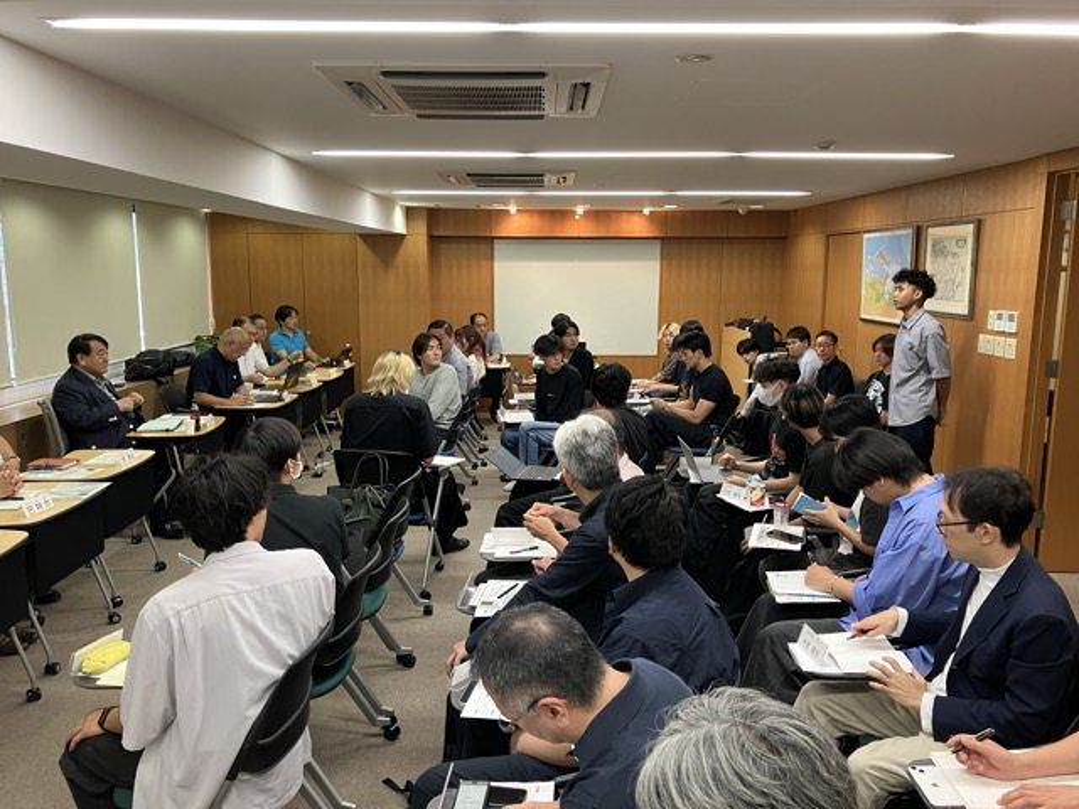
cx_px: 540
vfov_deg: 49.7
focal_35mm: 28
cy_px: 404
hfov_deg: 63.4
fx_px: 873
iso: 80
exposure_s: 1/50
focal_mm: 3.99
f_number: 1.8
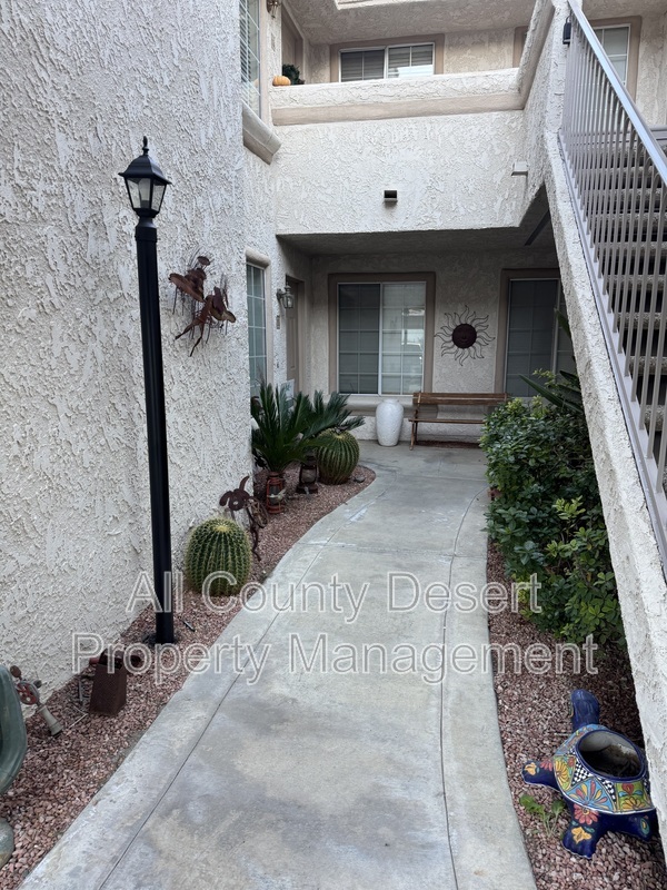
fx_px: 617
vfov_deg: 71.6
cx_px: 334
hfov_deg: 56.8
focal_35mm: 24
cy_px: 445
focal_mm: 6.76
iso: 100
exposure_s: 1/121
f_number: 1.78
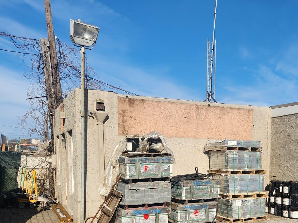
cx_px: 208
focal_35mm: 41
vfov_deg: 34.0
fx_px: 353
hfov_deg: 44.8
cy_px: 180
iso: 20
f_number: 1.8
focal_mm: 5.4
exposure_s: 1/2302
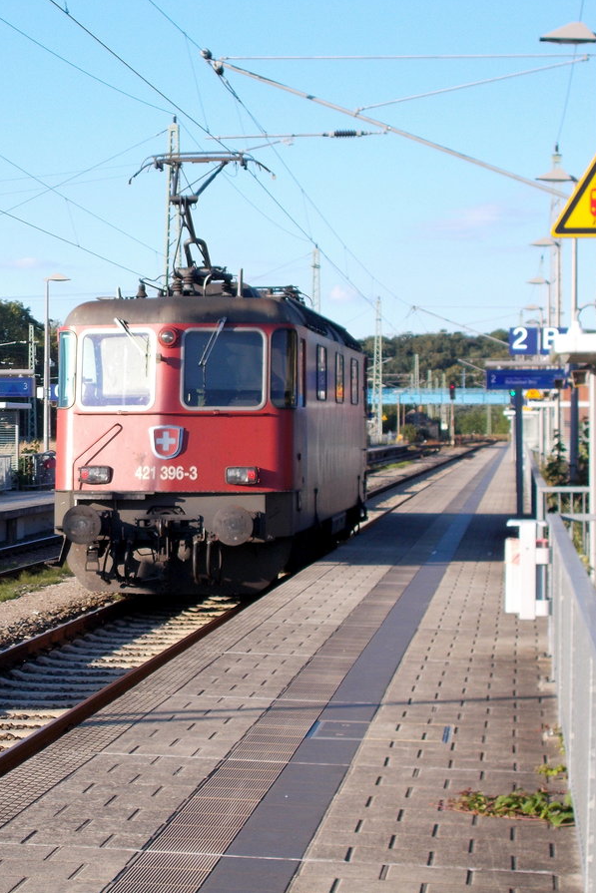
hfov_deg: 14.7
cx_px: 20
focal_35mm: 92
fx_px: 2284
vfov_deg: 22.1
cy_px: 446
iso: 80
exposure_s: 1/200
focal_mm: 11.8
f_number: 5.3
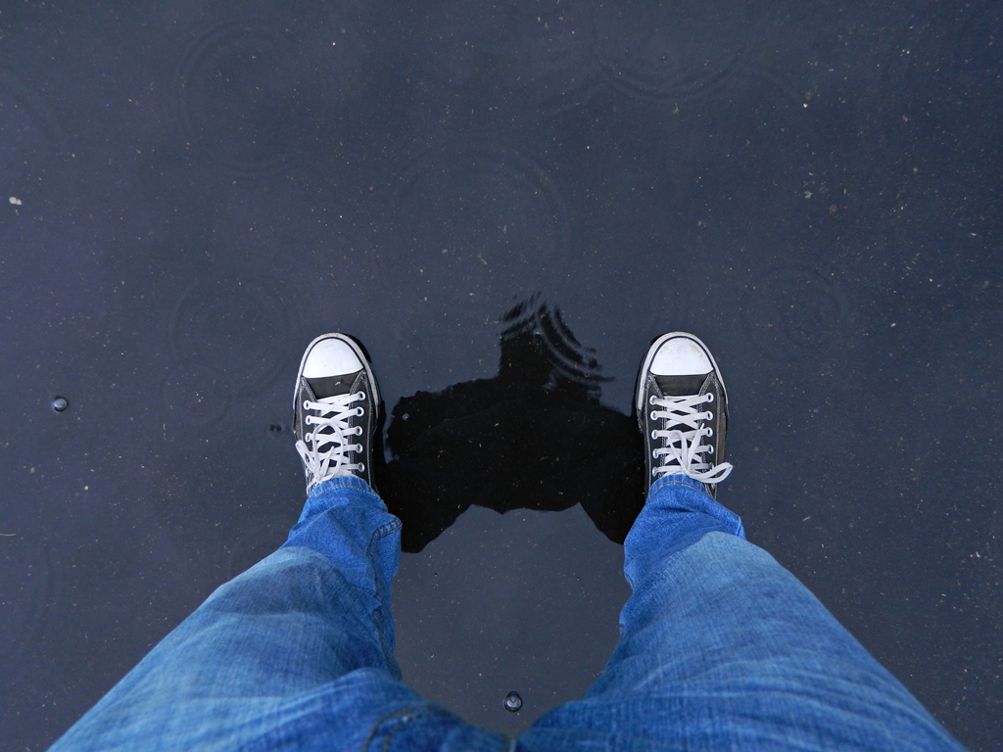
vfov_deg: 45.4
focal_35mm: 31
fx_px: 898
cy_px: 376
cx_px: 502
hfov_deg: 58.4
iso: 80
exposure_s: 1/40
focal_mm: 5.6
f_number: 3.2
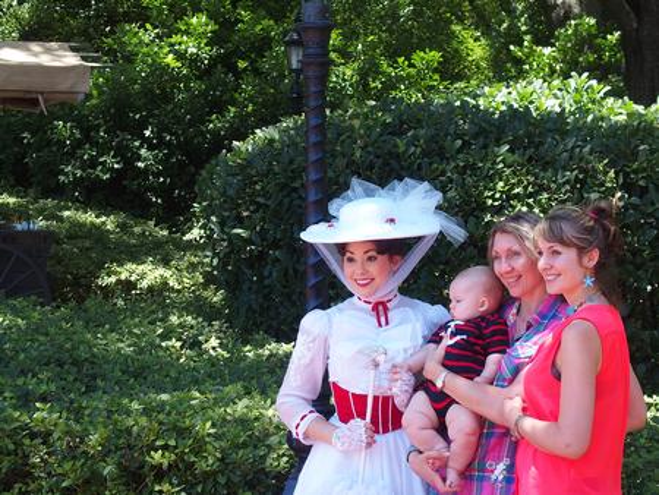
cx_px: 330
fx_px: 1905
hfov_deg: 19.6
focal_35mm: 100
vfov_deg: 14.8
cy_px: 248
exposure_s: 1/200
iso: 100
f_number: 3.5
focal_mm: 21.2
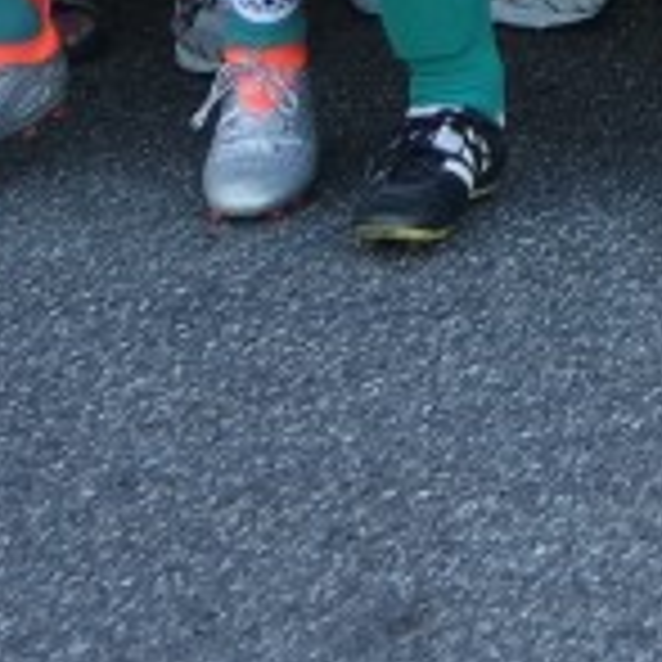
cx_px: 1680
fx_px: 4609
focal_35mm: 213
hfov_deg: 7.6
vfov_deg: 7.7
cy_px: -874
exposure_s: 1/80
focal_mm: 21
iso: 100
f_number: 4
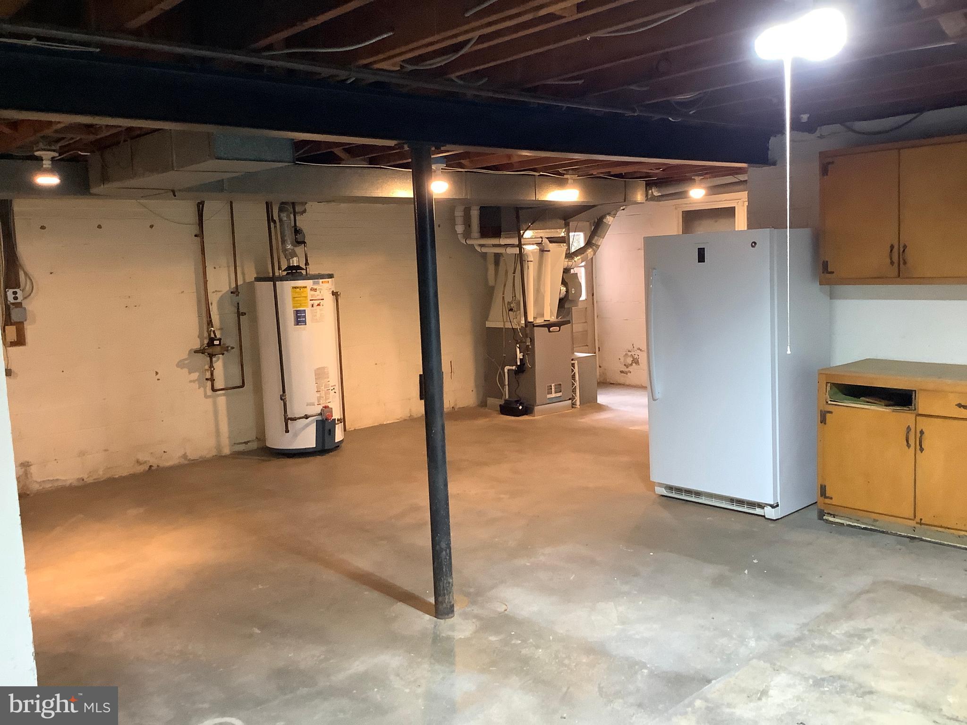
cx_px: 484
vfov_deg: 45.4
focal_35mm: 31
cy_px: 362
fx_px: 866
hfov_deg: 58.4
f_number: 2.4
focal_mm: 3.3
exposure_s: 1/40
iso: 250
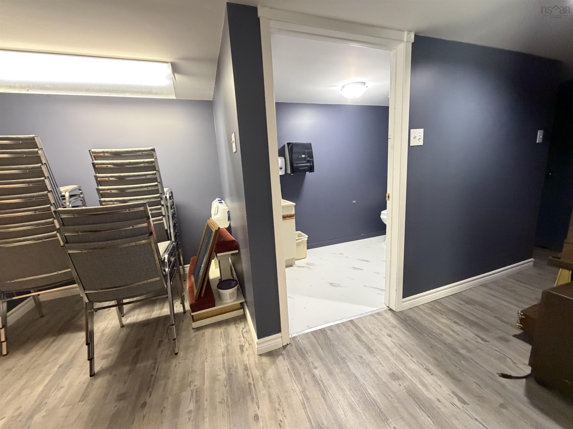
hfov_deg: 102.1
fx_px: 232
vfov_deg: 85.7
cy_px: 214
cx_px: 286
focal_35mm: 14
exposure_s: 1/60
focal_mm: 2.22
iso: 800
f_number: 2.2
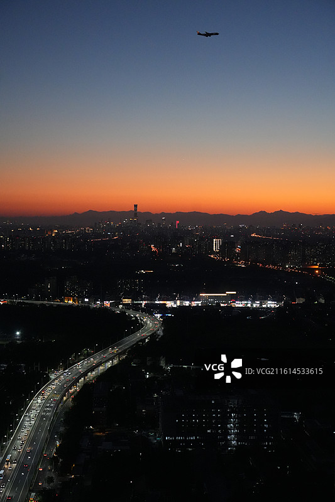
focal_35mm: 55
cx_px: 168
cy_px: 251
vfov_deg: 36.3
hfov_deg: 24.6
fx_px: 768
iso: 8000
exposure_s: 1/160
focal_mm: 55
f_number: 4
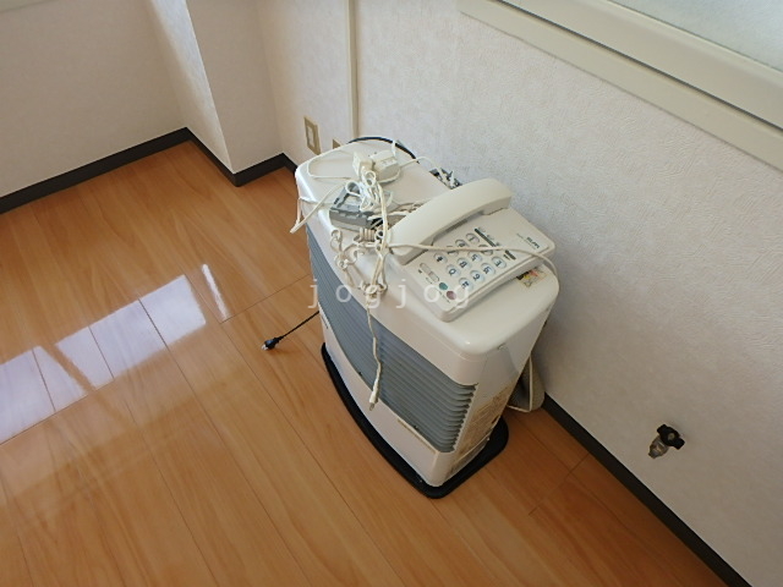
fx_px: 475
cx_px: 392
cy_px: 294
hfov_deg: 79.0
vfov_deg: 63.4
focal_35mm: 21
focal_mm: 3.7
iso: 125
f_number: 3.5
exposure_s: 1/80
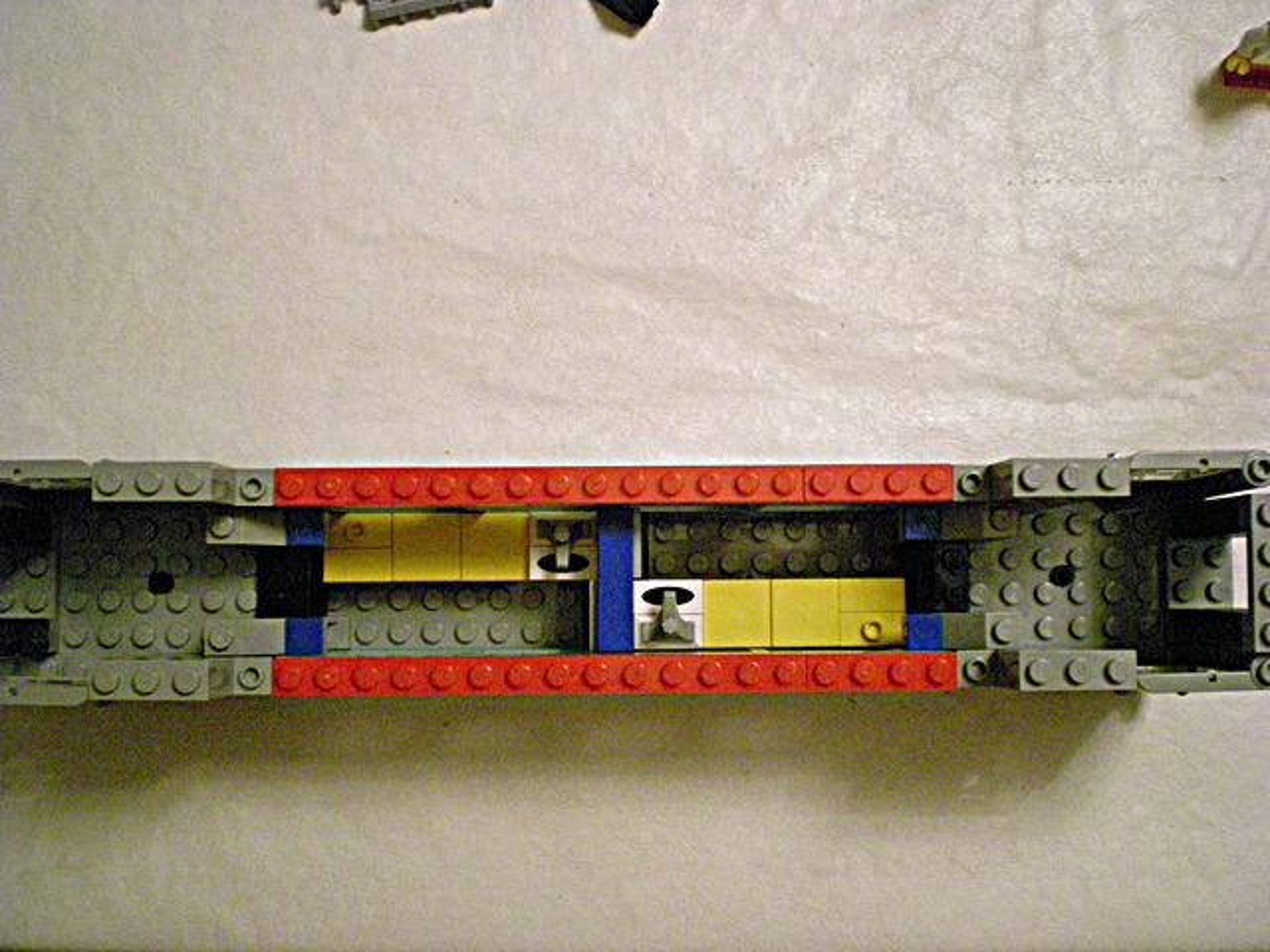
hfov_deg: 49.0
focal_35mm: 38
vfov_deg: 37.7
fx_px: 1394
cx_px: 635
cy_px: 476
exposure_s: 1/48.5
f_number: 3.1
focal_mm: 6.3
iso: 800
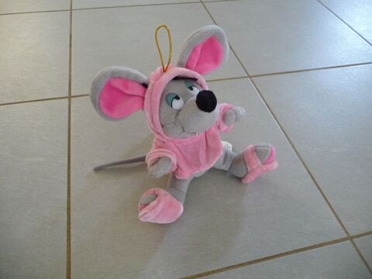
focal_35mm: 28
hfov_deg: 63.4
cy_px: 140
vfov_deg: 49.7
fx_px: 301
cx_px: 186
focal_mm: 4.7
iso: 400
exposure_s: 1/10
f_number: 3.3
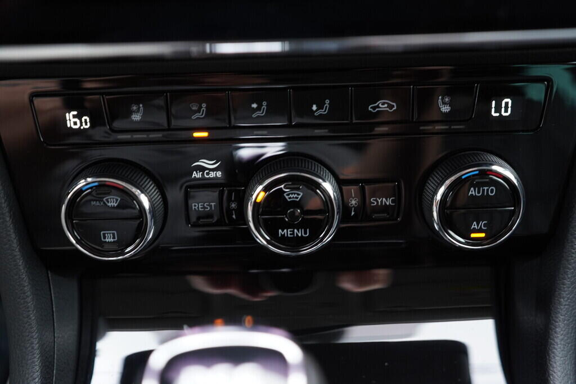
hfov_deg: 53.1
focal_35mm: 36
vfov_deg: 36.9
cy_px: 192
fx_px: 576
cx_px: 288
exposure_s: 1/40
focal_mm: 24
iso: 640
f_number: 2.8
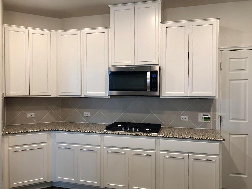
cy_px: 94
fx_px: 204
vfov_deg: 49.7
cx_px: 126
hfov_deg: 63.5
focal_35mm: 28
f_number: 1.8
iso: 32
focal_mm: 3.99
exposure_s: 1/30
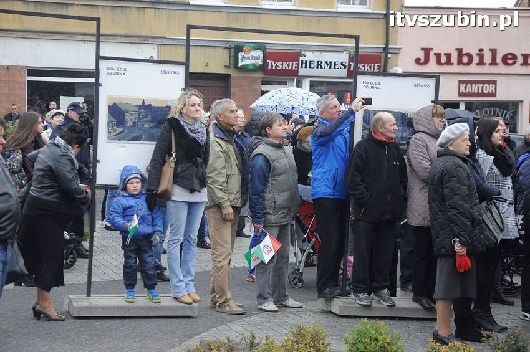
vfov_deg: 15.7
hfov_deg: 23.4
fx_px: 1280
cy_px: 176
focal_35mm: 87
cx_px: 265
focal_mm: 58
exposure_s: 1/250
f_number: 5
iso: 800
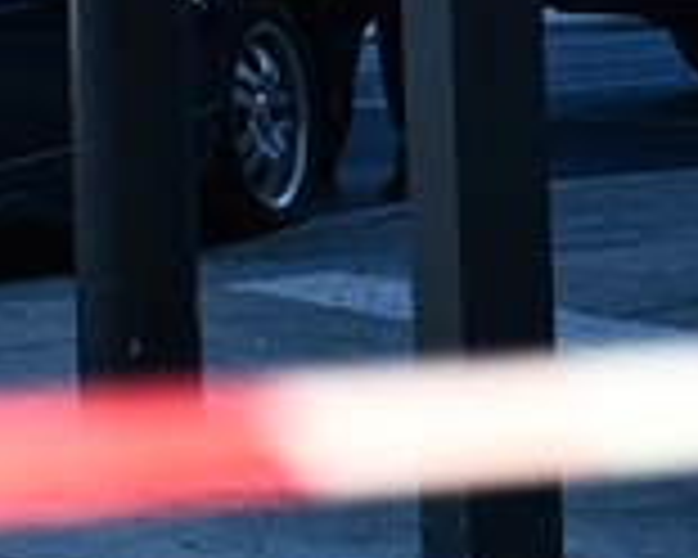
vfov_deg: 6.9
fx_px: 4648
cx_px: -563
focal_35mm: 225
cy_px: 52
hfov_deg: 8.3
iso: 500
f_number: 4
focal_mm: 57
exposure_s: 1/800
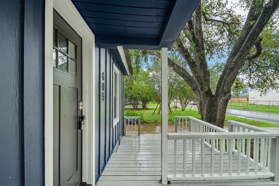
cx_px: 145
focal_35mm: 16
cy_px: 94
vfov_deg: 73.7
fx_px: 124
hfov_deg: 96.7
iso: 400
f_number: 8
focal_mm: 10
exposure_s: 1/80
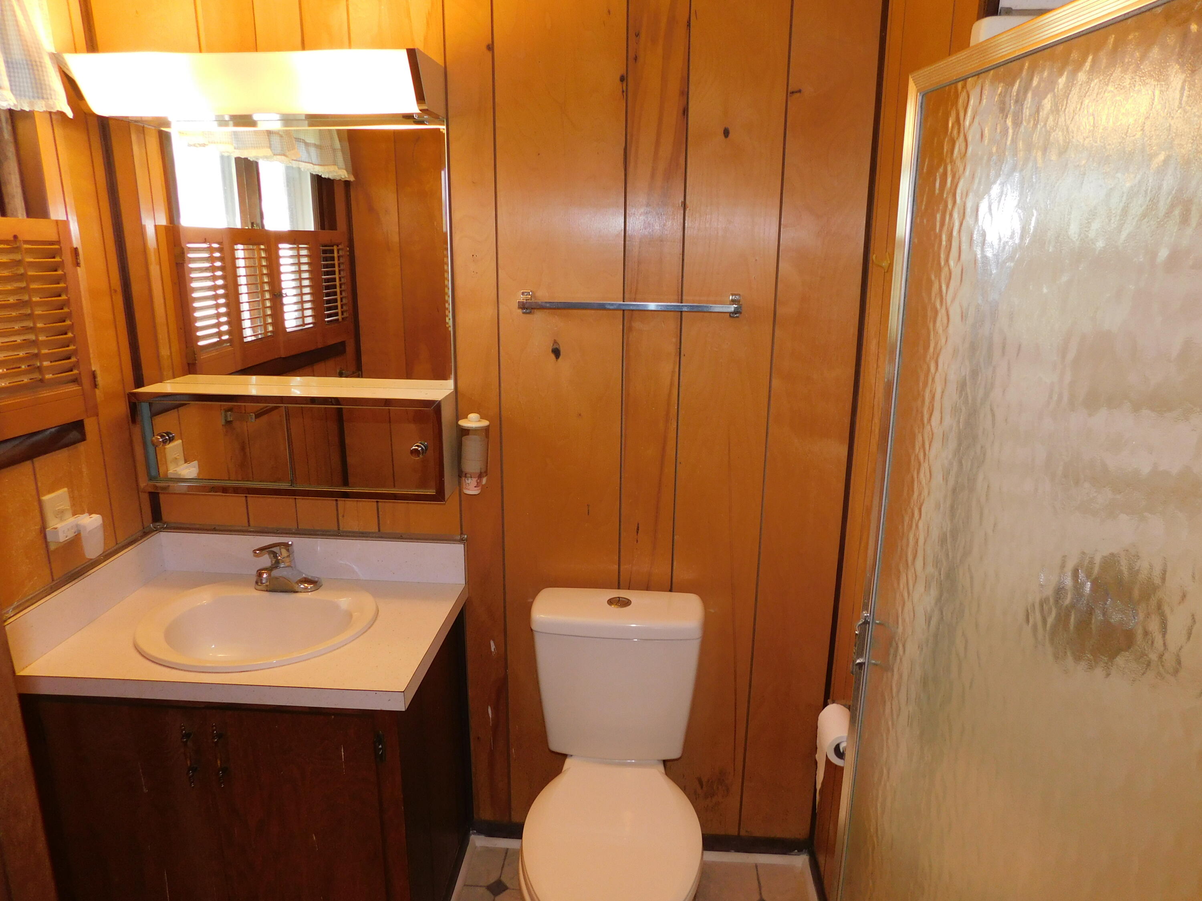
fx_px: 799
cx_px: 601
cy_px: 450
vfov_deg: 58.9
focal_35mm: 23
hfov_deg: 73.9
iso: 200
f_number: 3
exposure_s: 1/30
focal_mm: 4
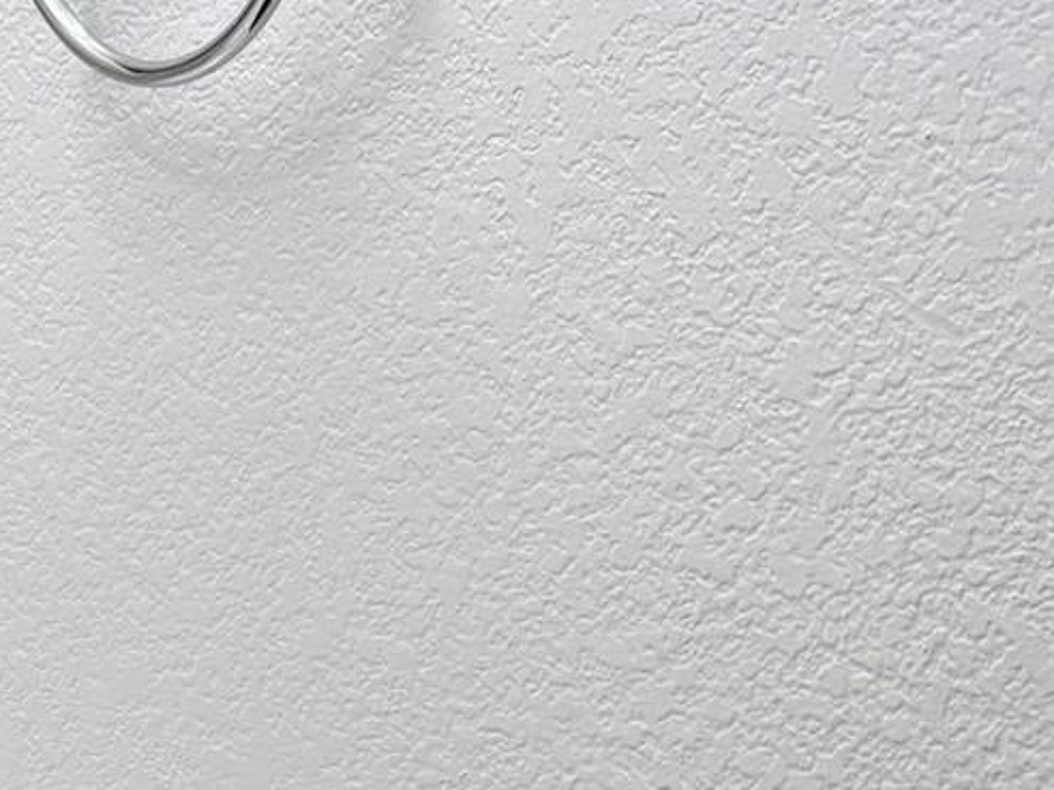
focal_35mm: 100
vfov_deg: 14.2
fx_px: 3045
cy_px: 1030
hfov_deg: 17.2
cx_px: -658
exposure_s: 1/121
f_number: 1.78
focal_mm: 6.76
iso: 50
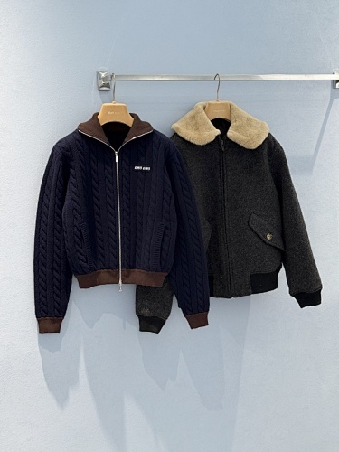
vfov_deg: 39.7
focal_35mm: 48
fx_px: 627
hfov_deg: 30.3
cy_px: 226
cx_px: 170
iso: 80
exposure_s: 1/121
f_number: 1.78
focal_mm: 6.76
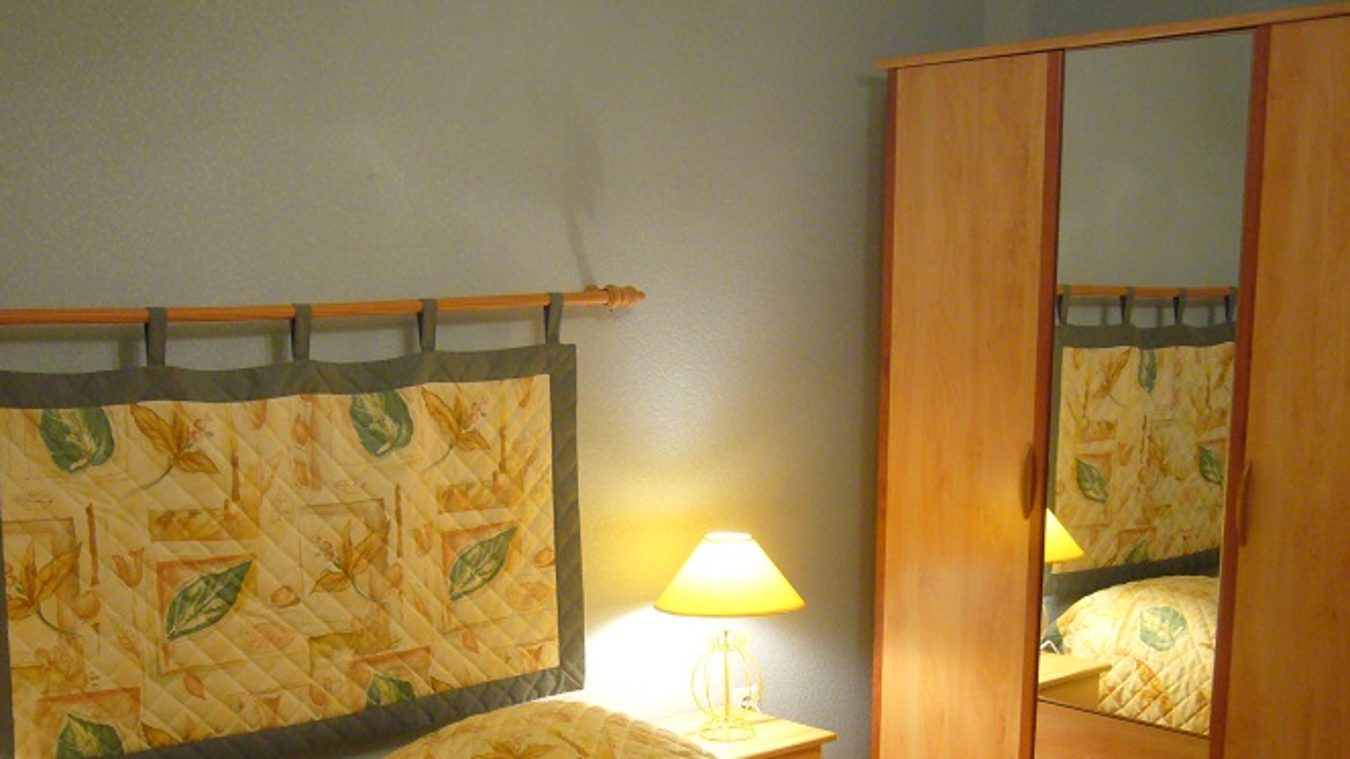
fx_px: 1647
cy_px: 580
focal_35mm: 46
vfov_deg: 25.6
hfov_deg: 44.5
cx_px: 584
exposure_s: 1/10
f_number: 2.8
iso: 200
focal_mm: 5.8
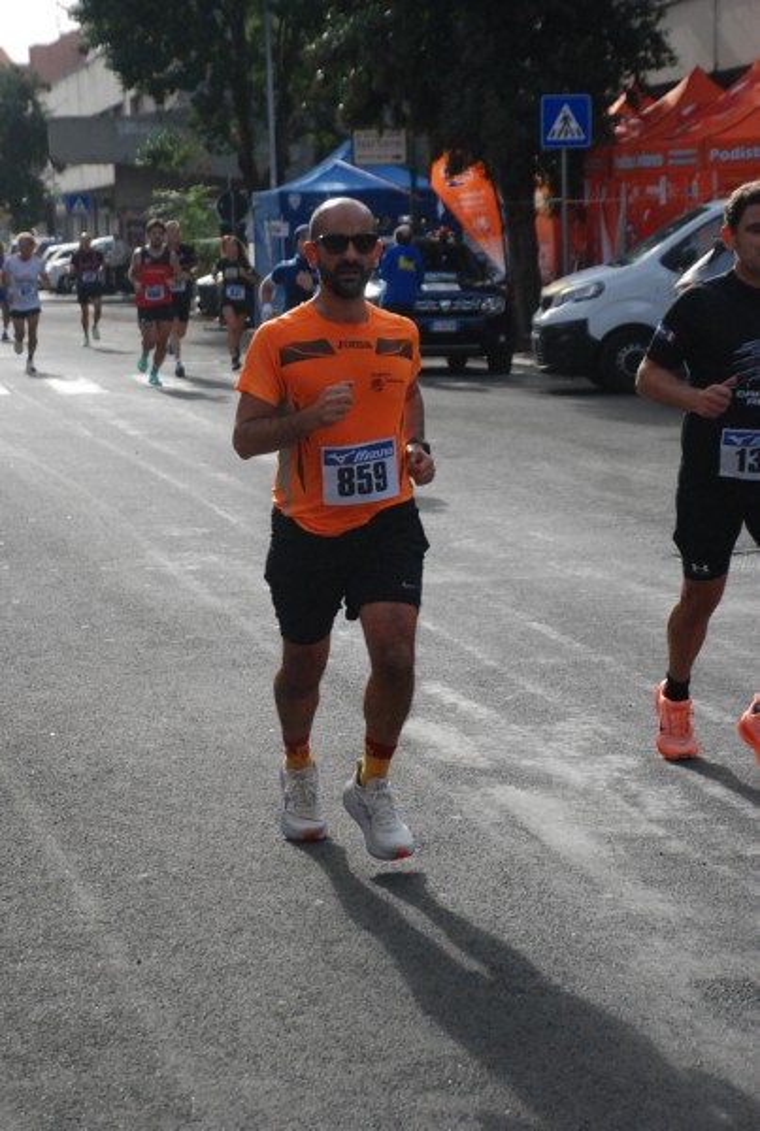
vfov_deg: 19.4
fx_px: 3308
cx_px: 380
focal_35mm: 105
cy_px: 566
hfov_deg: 13.1
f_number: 6.3
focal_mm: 70
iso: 1000
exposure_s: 1/1600
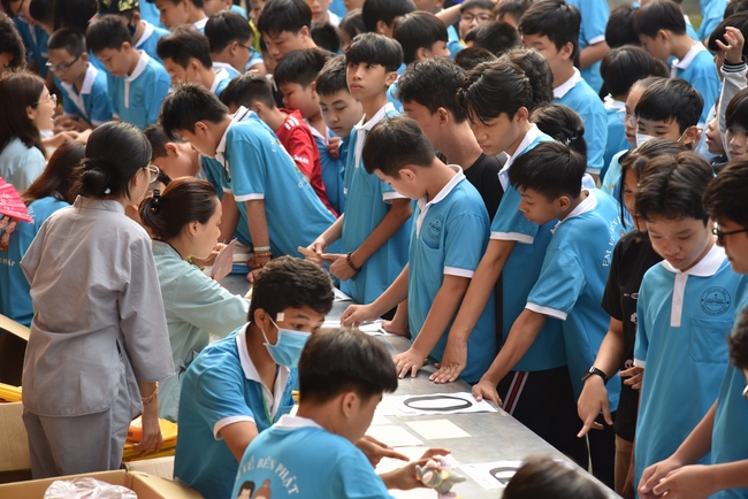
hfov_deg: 17.1
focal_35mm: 120
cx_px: 374
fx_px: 2494
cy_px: 250
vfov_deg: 11.4
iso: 500
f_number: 4.5
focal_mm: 120
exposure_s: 1/200
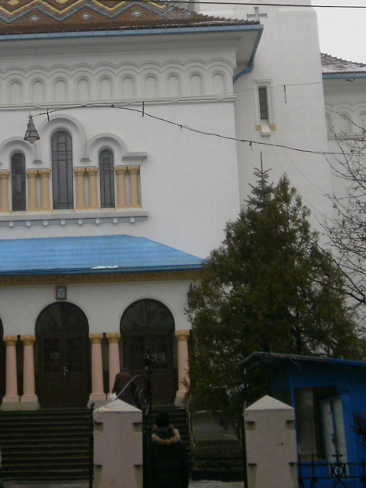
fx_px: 1128
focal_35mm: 80
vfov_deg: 24.2
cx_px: 69
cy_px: 134
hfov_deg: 18.3
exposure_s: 1/250
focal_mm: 6.51
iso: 100
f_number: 3.1
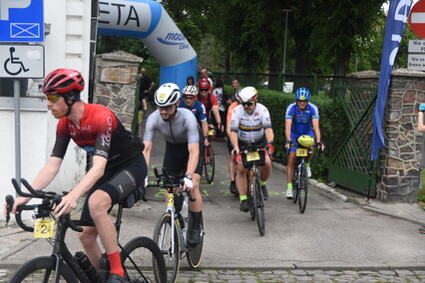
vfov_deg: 18.2
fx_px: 885
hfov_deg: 27.0
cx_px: 212
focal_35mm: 75
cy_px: 142
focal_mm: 50
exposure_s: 1/2500
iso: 1000
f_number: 4
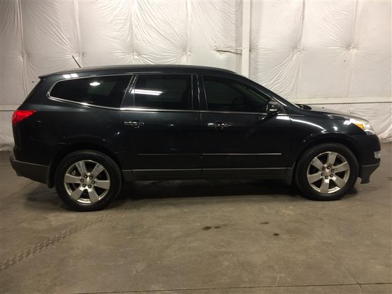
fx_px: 328
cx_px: 196
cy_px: 147
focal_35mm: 29
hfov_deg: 61.7
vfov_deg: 48.2
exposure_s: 1/30
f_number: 2.2
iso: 64
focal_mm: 4.15
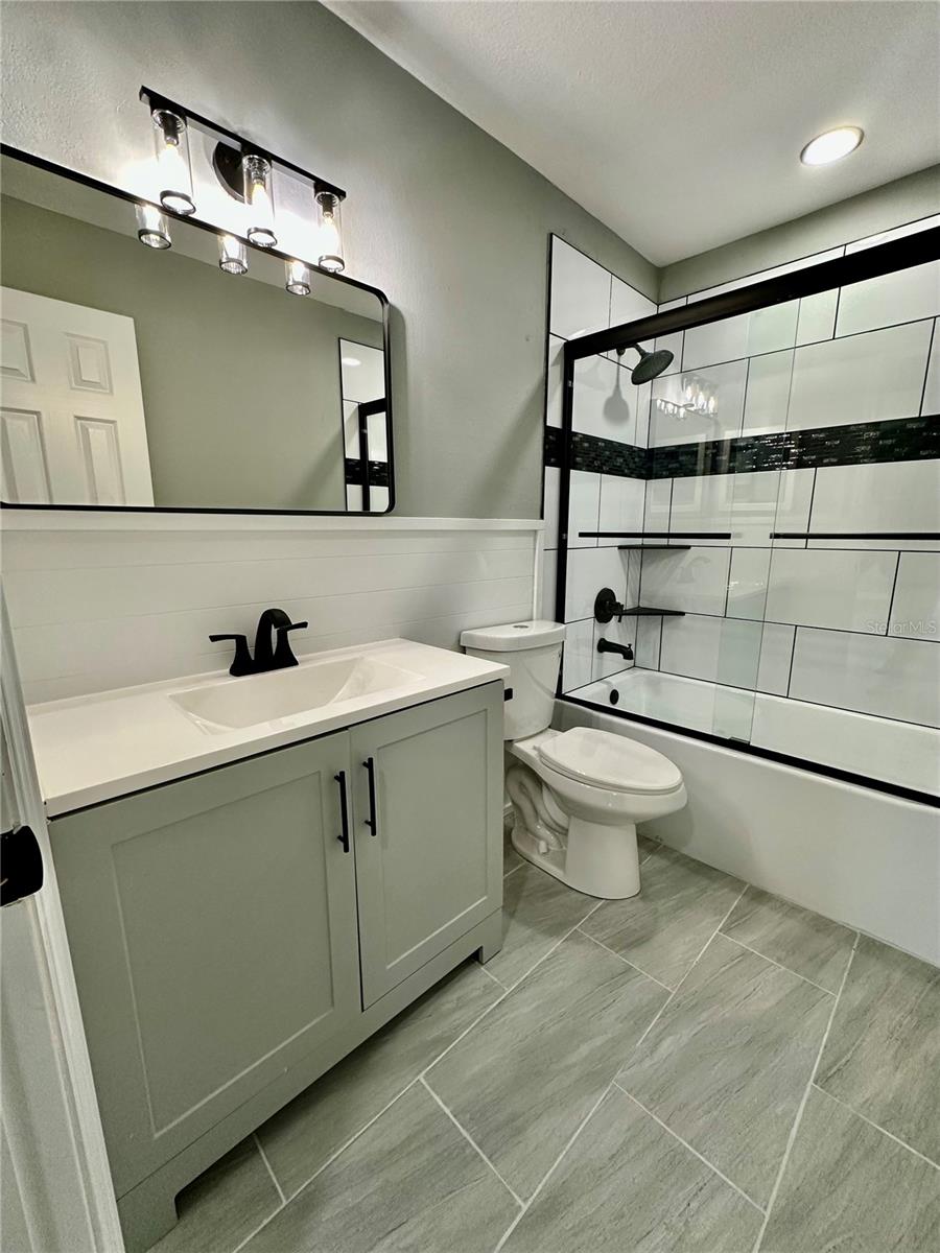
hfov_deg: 85.7
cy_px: 626
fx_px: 507
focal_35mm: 14
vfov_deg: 102.1
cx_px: 470
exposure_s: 1/120
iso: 250
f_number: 2.2
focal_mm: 2.22
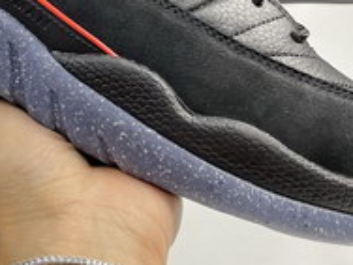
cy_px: -25
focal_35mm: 69
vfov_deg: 20.3
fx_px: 704
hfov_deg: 27.3
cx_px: 41
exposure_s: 1/100
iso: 100
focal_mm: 4.2
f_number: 1.6
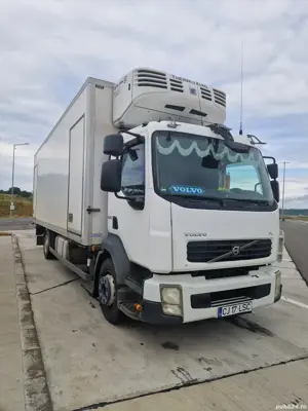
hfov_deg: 58.9
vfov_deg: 73.9
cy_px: 206
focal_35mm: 23
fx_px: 273
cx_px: 154
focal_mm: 5.4
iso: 50
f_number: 1.8
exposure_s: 1/2288
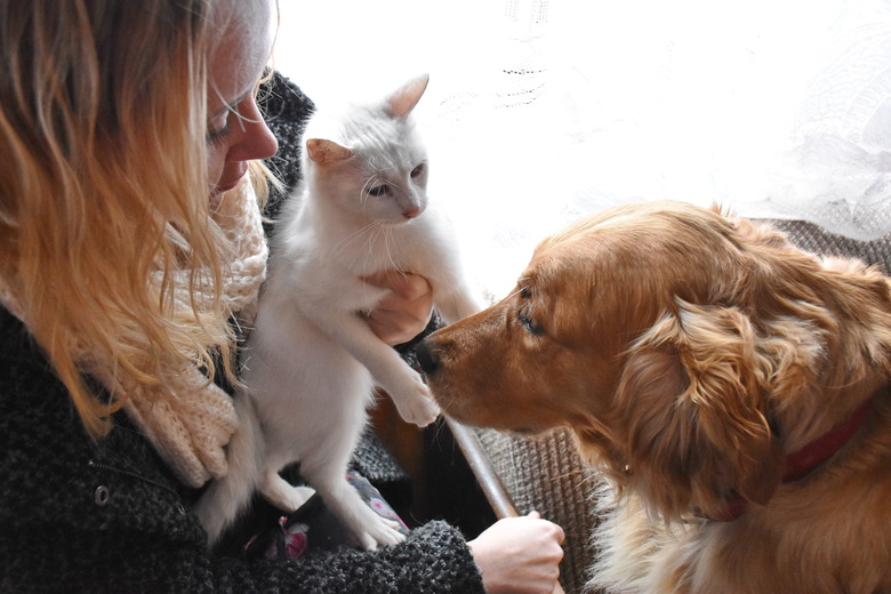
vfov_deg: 38.4
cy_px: 297
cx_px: 446
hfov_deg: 55.1
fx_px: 854
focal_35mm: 34
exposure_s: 1/60
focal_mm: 23
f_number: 5.6
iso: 2500
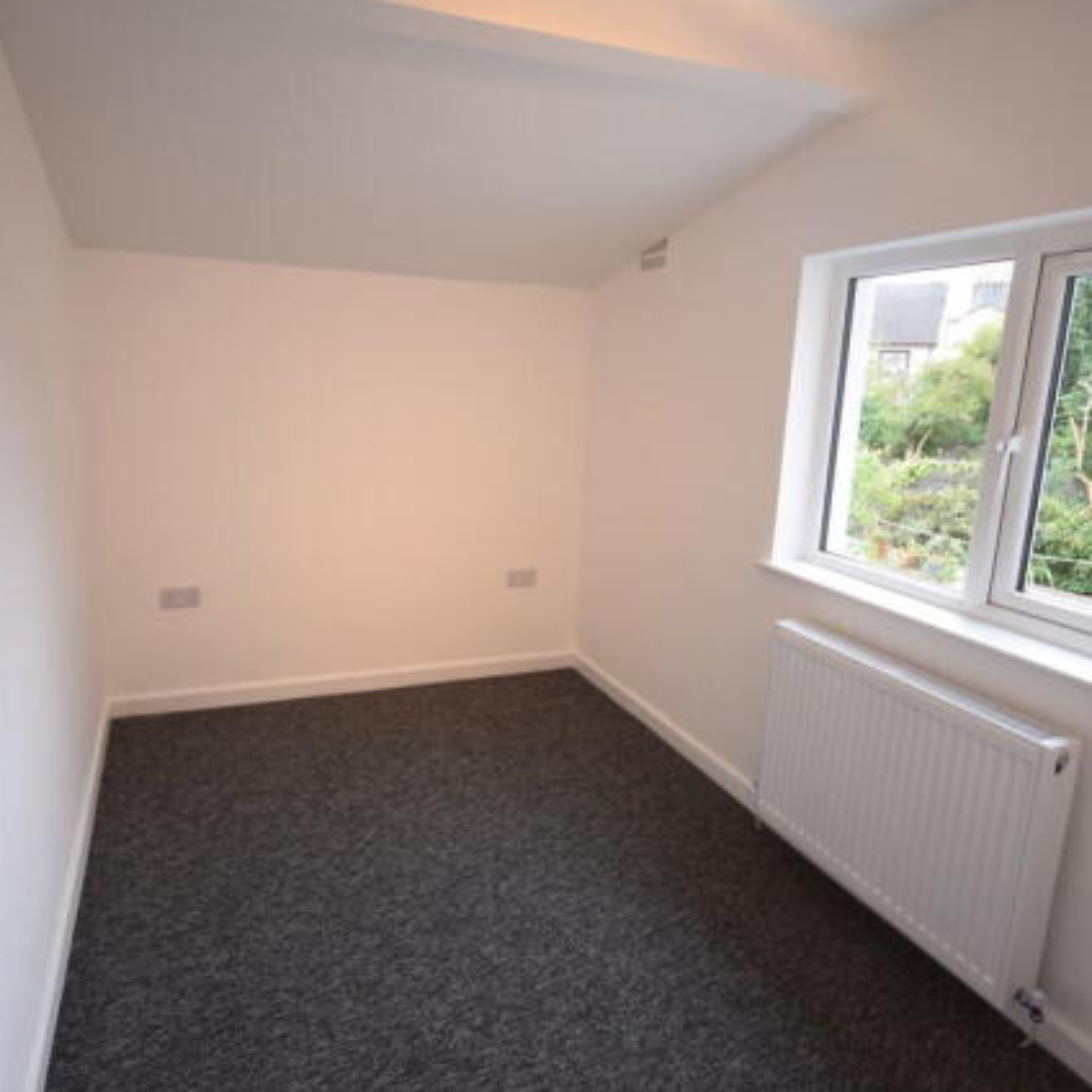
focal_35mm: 22
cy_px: 532
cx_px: 496
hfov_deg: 70.3
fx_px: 773
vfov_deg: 70.5
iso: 400
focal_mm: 11
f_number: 5
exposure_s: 1/100
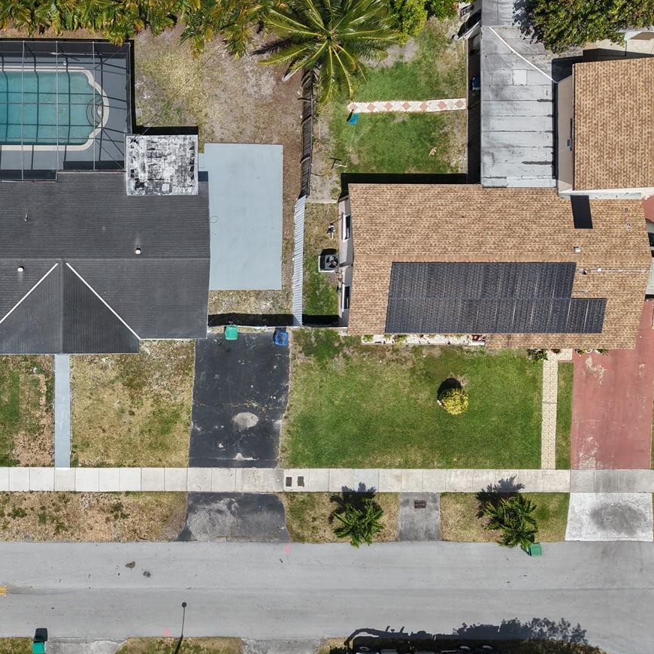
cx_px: 86
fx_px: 834
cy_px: 346
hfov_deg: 40.2
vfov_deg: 42.8
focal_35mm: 39
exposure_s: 1/120
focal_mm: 8.67
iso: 100
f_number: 1.8
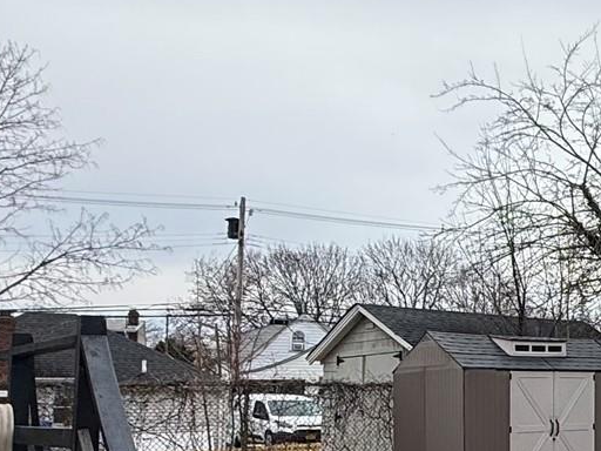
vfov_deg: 25.6
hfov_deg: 26.8
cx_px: 851
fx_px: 972
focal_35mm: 56
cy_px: 361
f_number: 2.2
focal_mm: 2.22
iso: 50
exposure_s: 1/430
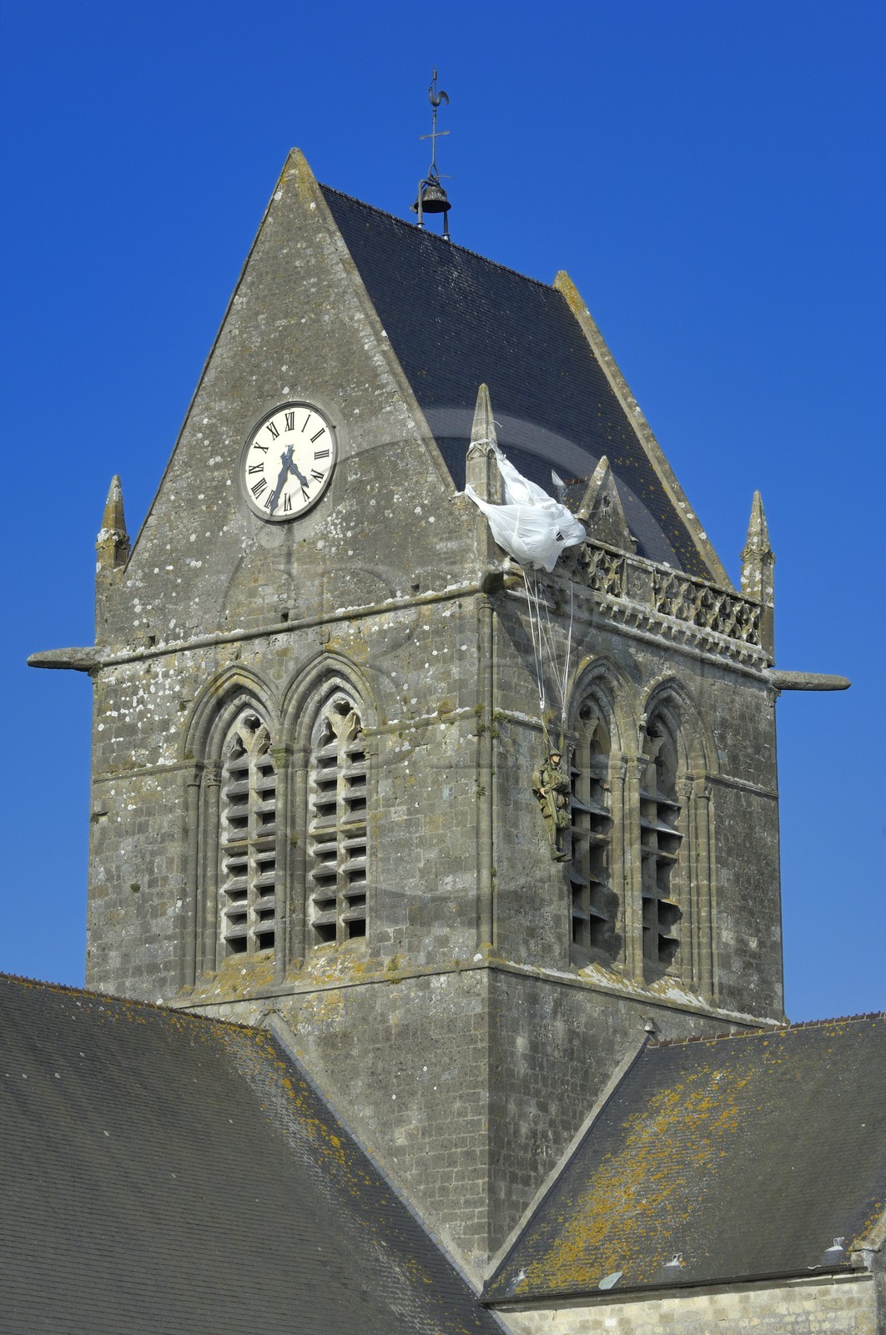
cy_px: 668
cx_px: 443
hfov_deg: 11.1
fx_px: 4554
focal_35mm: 123
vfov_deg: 16.7
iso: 100
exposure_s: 1/320
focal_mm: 82
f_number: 7.1
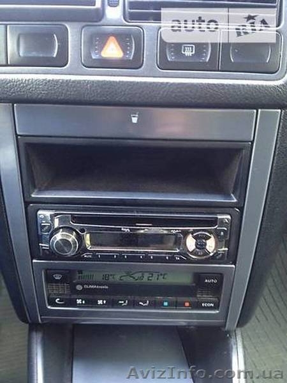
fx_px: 387
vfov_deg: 52.6
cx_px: 144
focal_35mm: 35
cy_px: 192
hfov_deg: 40.7
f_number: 2.4
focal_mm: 4.3
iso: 160
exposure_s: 1/20
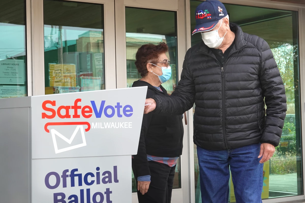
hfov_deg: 26.0
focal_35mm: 78
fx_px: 661
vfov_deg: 17.5
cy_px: 102
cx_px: 152
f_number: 5
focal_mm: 28.54
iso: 200
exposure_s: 1/200
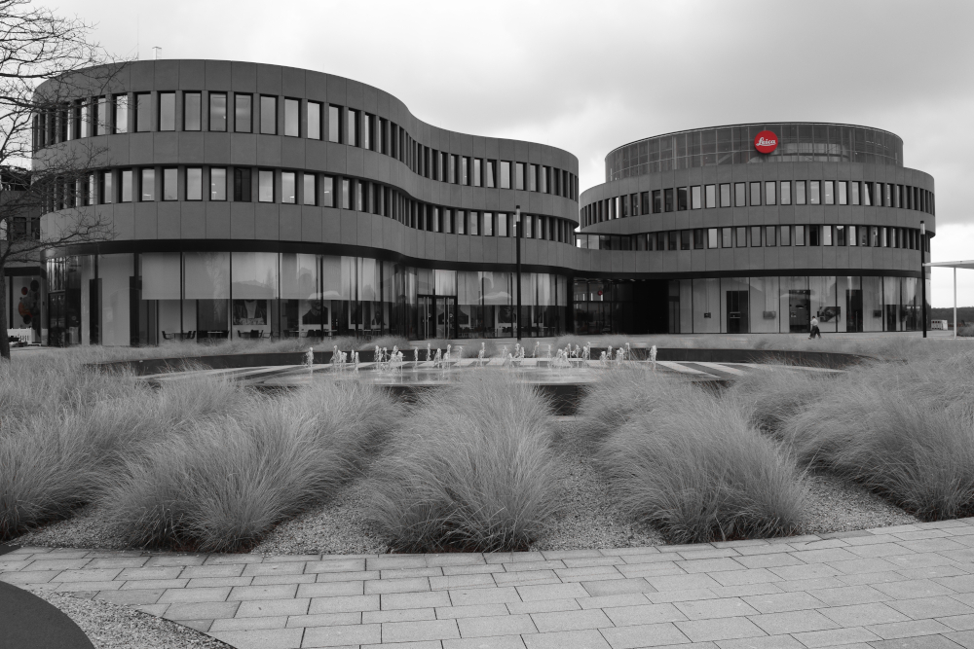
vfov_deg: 41.7
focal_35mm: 32
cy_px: 324
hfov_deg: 59.5
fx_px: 852
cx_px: 487
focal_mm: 21
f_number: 10
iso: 400
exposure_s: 1/200
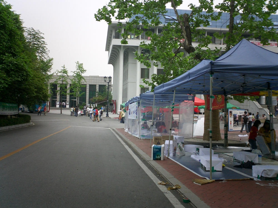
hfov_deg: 50.1
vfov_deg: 38.7
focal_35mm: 37
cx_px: 139
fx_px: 297
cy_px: 104
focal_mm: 5.6
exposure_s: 1/320
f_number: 3.5
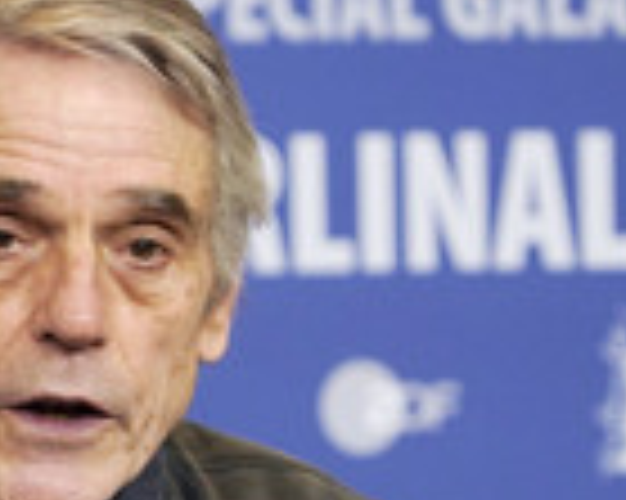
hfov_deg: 1.4
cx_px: 38
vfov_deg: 1.1
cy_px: 586
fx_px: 25846
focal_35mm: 1396
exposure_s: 1/200
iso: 1600
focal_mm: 459
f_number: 6.3
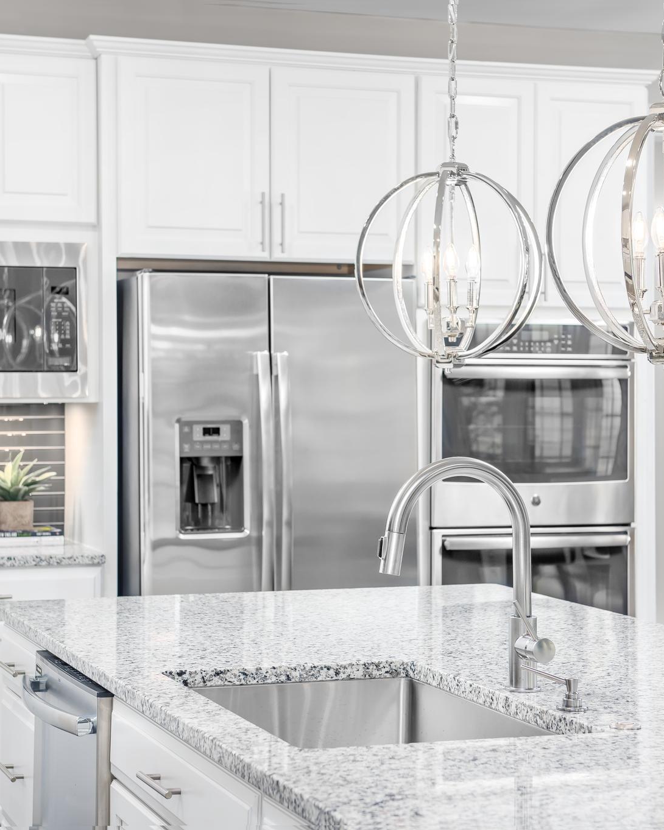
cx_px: 341
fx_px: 1941
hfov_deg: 19.4
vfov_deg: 24.1
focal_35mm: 79
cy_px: 415
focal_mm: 56
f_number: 5.6
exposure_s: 1/250
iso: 200
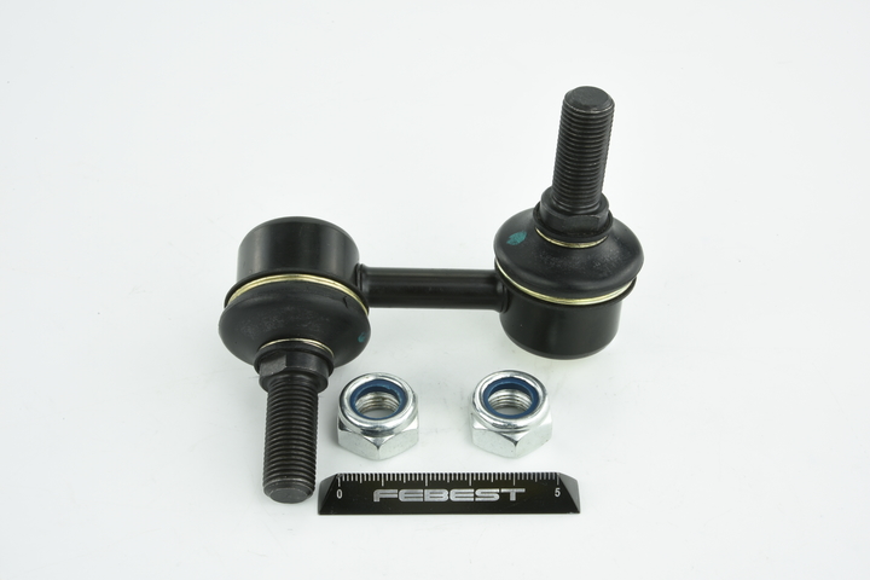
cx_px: 435
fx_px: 1450
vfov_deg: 22.6
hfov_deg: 33.4
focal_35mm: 60
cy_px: 290
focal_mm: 60
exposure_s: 1/2
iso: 64
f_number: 29
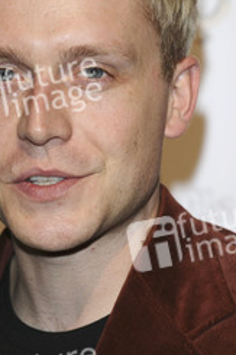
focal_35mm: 196
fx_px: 1930
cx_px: 70
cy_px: 165
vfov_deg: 10.5
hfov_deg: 7.0
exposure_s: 1/160
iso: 320
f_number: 4
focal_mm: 80
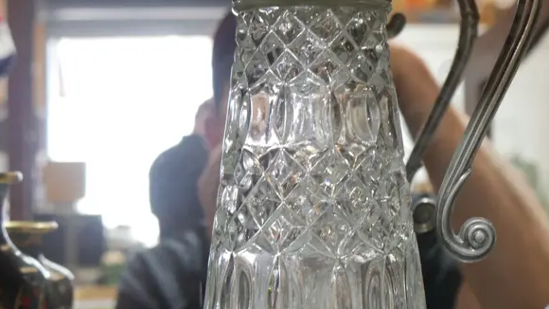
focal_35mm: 77
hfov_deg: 27.4
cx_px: 339
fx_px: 1121
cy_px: 235
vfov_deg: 15.6
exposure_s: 1/60
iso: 800
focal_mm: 20
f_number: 4.4
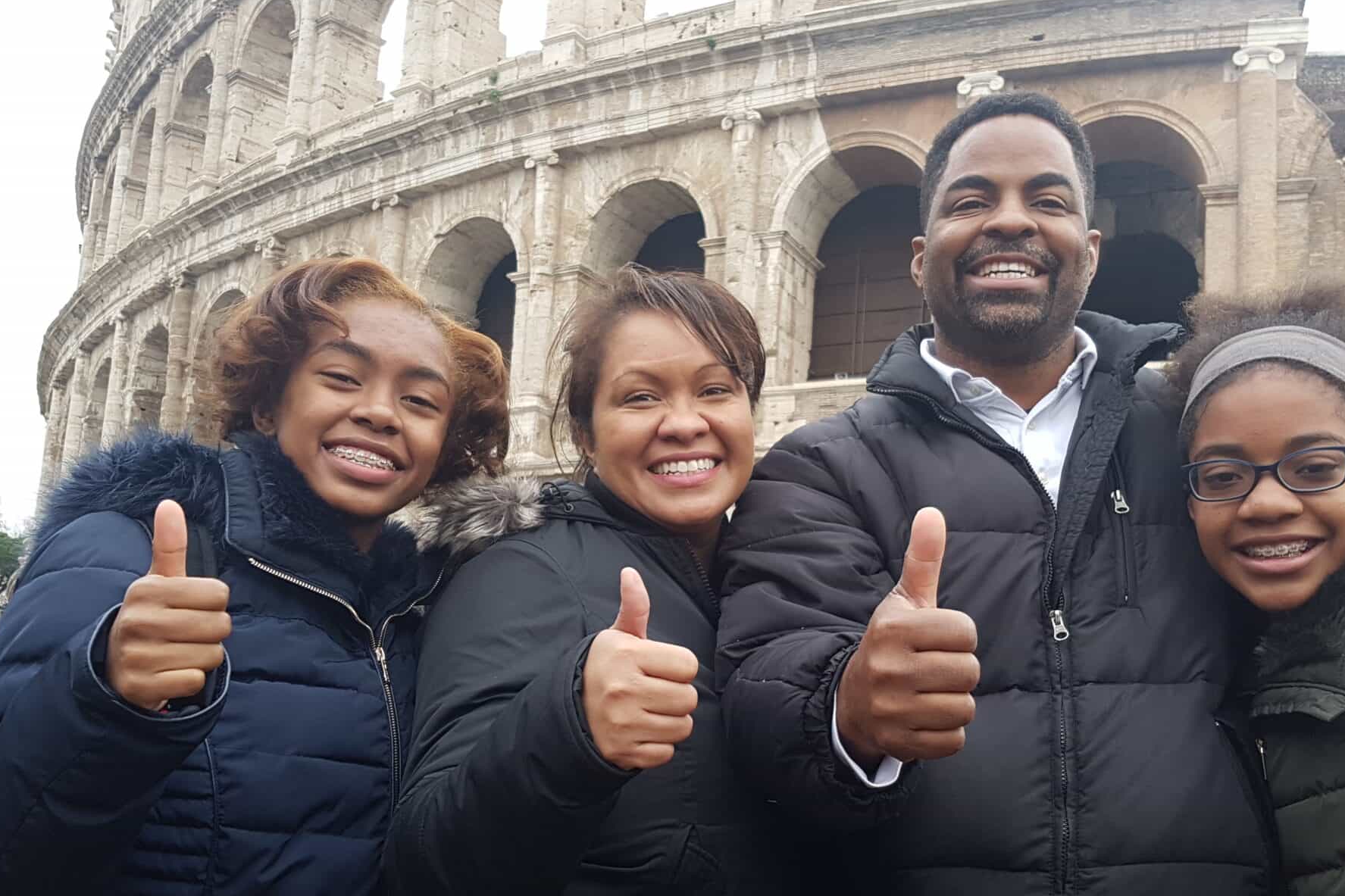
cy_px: 563
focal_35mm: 39
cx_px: 782
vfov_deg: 34.0
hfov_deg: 49.4
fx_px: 1457
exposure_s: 1/100
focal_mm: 4.2
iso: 64
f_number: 1.7
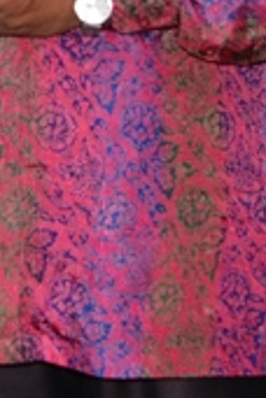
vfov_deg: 9.0
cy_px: -147
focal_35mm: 224
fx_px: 2482
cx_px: -191
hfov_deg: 6.0
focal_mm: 48
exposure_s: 1/100
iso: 2000
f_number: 6.3
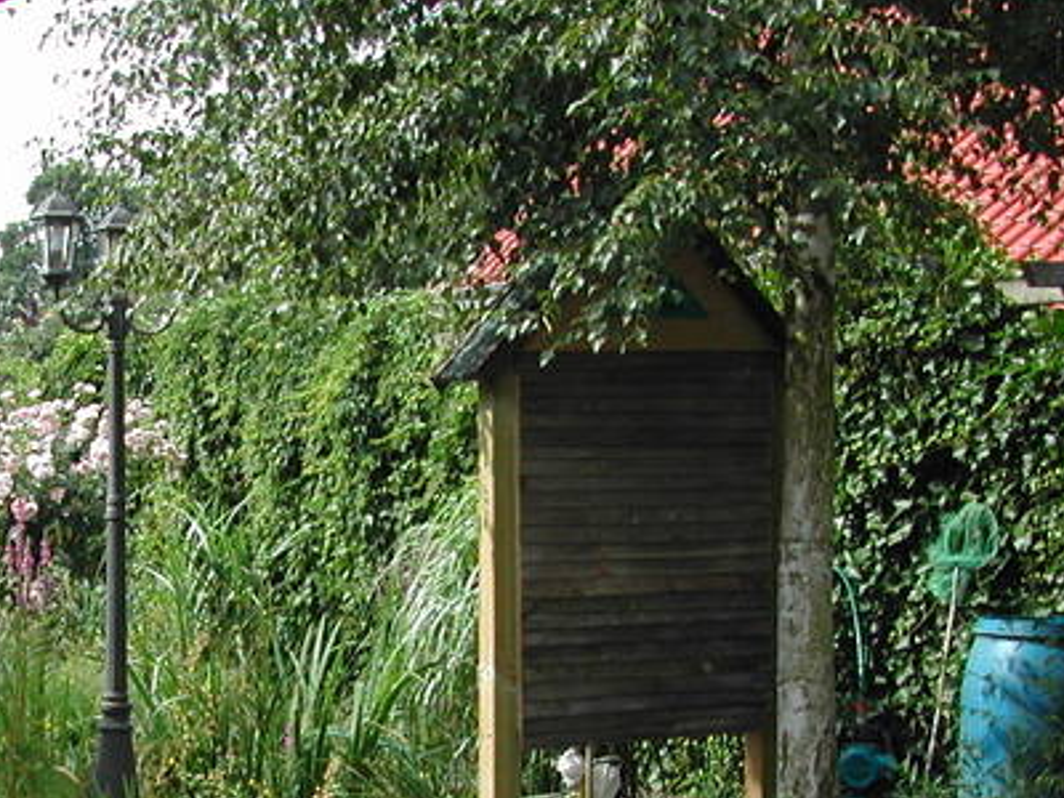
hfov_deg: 25.1
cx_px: 154
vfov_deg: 19.2
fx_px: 2336
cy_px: 620
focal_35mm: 76
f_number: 2.8
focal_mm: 8
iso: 100
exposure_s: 1/517
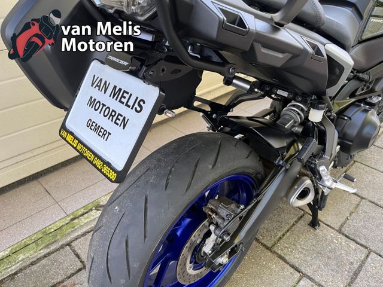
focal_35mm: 26
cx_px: 192
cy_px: 144
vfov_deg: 53.1
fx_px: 288
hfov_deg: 67.3
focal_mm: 5.1
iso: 125
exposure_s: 1/100
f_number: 1.6
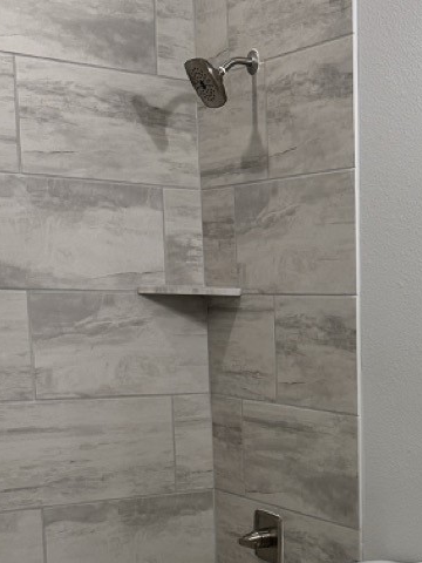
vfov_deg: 29.2
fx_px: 1040
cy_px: 488
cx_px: 456
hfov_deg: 21.8
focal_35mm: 64
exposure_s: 1/120
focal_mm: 6.86
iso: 160
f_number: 1.78
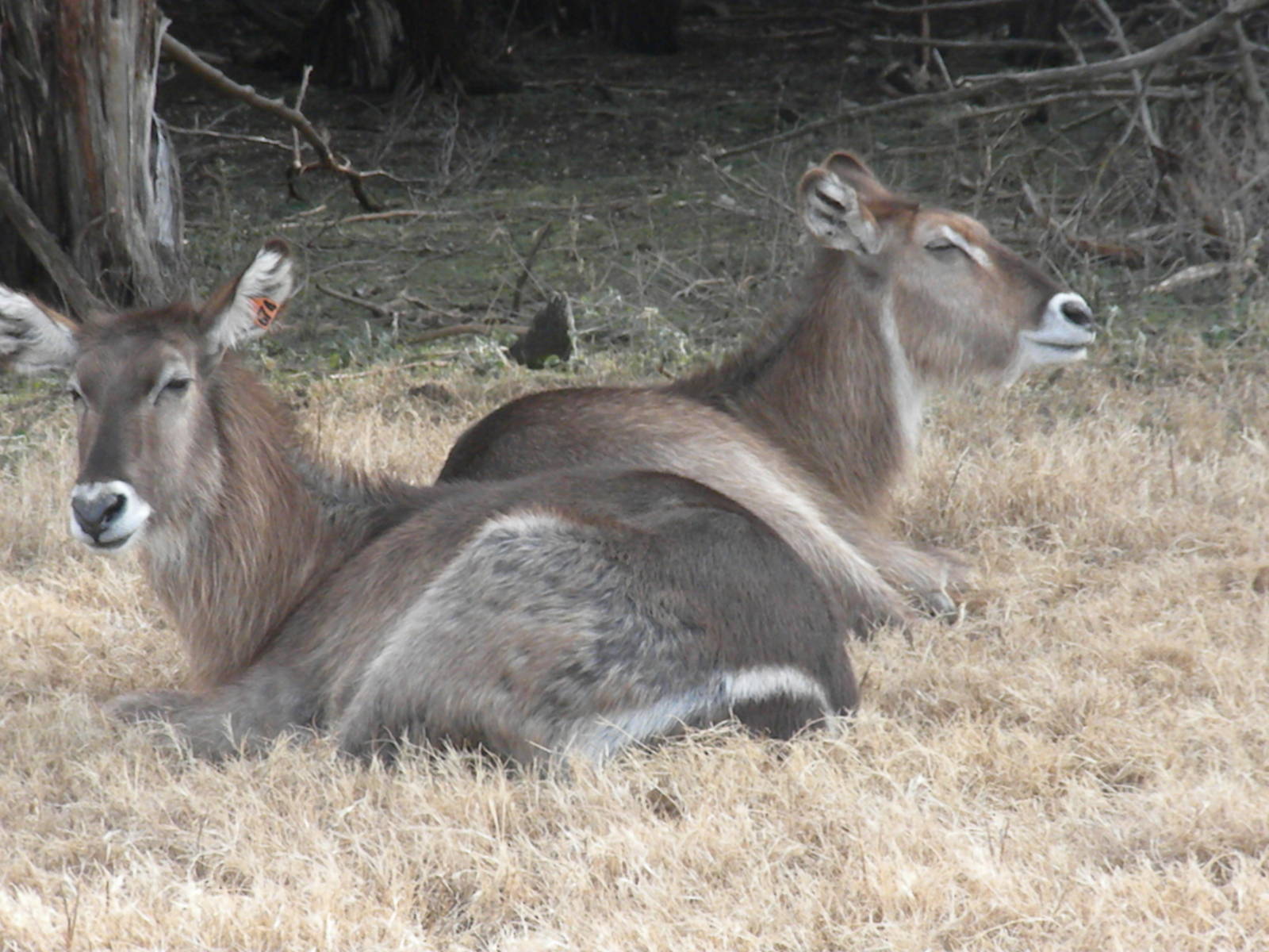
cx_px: 634
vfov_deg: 6.2
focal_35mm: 238
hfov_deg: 8.3
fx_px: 8725
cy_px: 476
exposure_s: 1/90
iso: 640
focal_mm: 42.1
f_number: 14
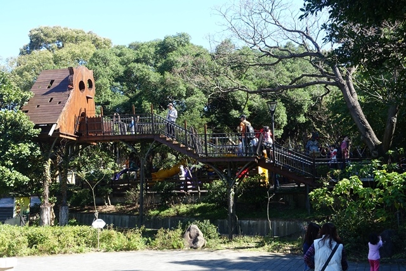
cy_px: 136
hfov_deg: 51.9
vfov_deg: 36.0
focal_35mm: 37
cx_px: 203
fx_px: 417
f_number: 5.6
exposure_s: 1/100
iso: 125
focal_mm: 13.53
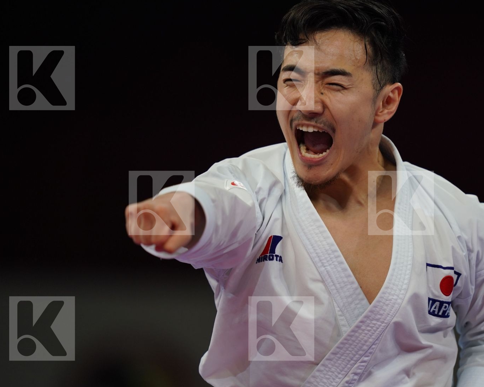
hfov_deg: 3.9
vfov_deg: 3.1
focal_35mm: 493
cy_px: 203
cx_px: 281
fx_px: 7060
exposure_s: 1/500
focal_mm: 400
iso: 500
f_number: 2.8
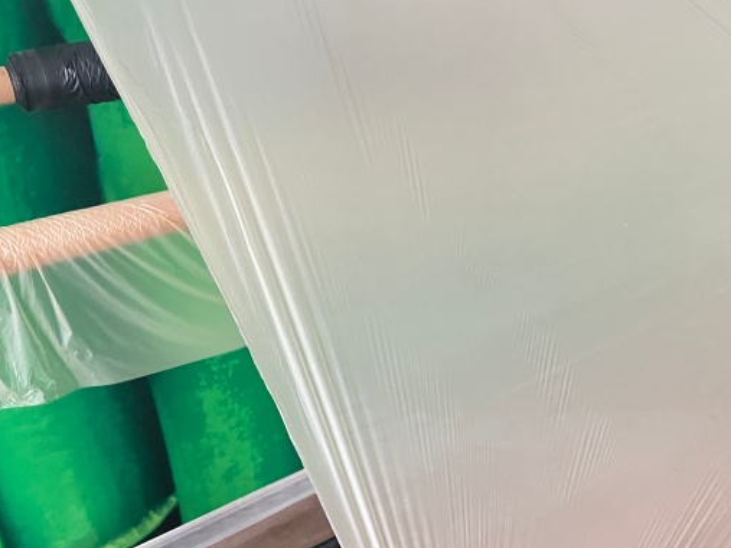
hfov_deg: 44.1
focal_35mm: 41
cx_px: 558
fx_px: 866
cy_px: 261
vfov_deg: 35.1
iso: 500
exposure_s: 1/54
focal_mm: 4.2
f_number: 1.6
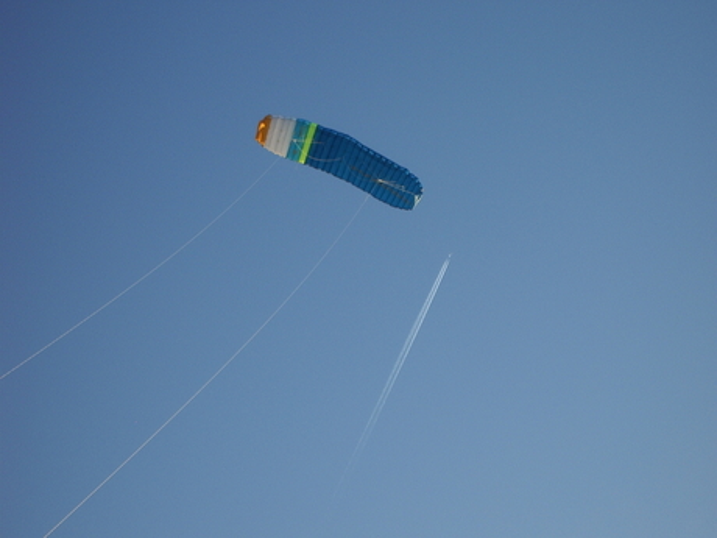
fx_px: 2361
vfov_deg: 13.0
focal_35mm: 114
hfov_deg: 17.3
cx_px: 358
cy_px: 269
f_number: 4.8
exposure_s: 1/160
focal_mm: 17.4
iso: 50
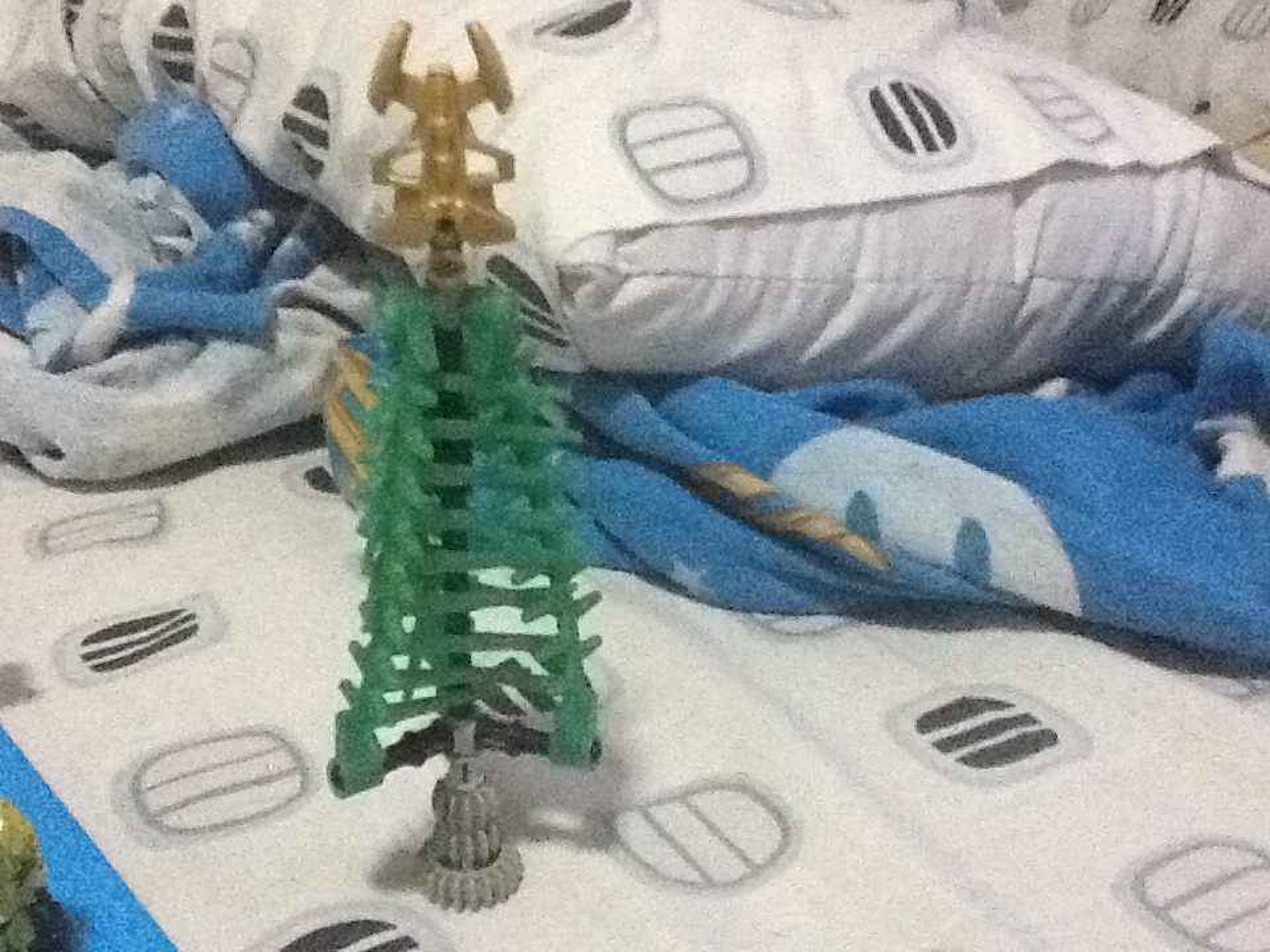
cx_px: 635
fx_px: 1614
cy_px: 476
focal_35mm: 44
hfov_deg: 42.9
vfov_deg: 32.9
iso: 640
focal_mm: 2.03
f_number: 2.4
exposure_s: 1/15
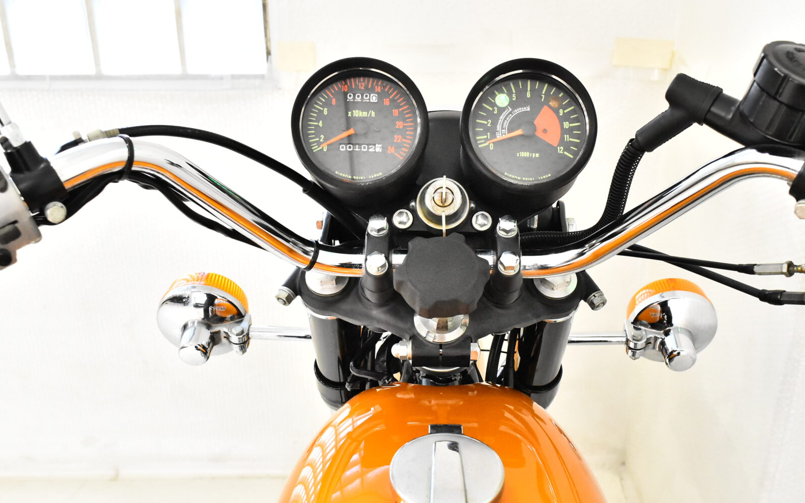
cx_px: 443
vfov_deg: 29.1
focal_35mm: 44
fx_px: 965
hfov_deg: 45.2
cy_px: 308
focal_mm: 24
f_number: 6.3
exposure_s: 1/160
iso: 5000
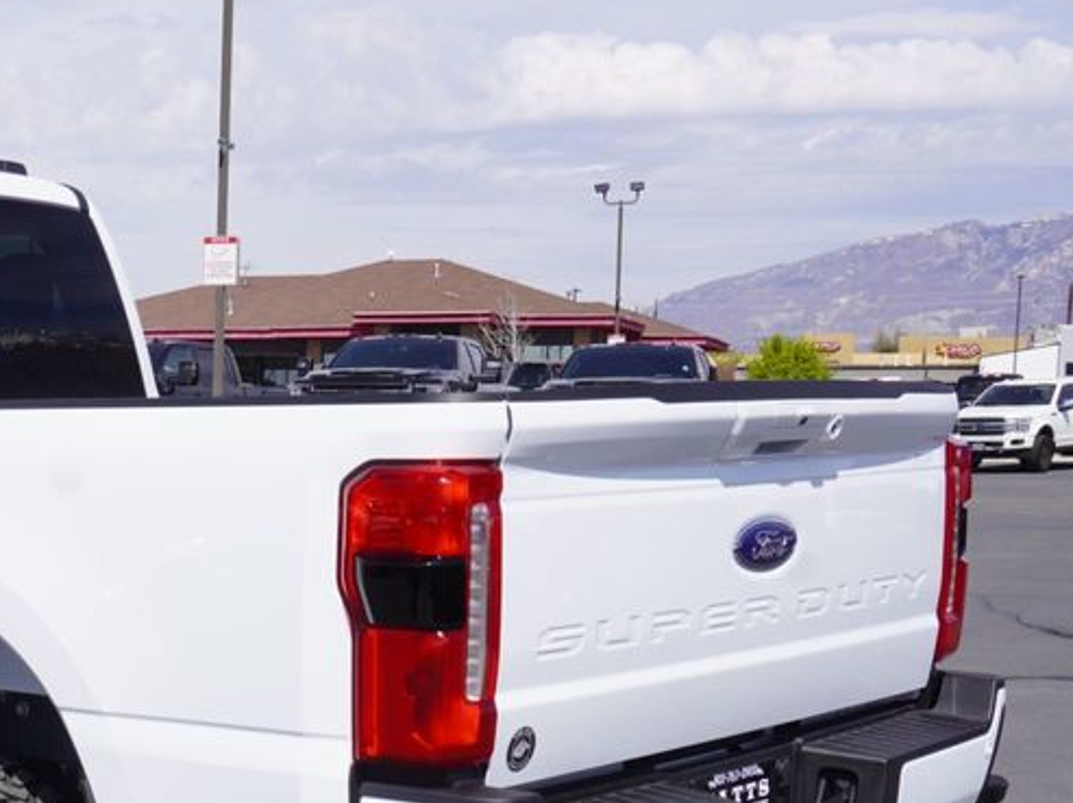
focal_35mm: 69
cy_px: 685
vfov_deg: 20.9
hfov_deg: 26.5
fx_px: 2137
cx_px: -28
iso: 100
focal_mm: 23
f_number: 10
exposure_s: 1/200
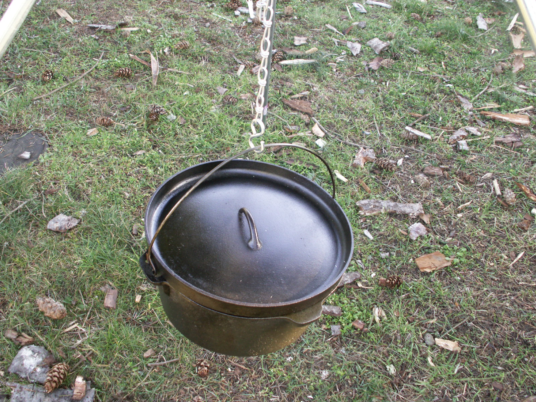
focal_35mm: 37
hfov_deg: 50.1
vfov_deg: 38.7
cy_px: 201
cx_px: 268
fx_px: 573
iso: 64
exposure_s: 1/40
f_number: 2.8
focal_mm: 6.16
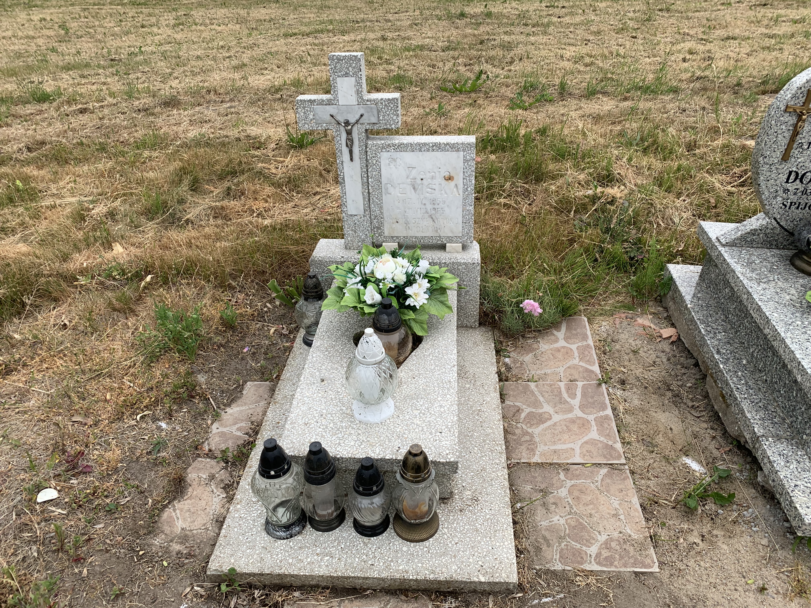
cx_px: 406
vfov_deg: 53.1
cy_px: 304
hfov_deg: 67.3
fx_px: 609
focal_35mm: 26
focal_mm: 4.25
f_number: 1.8
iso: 25
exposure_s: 1/1350
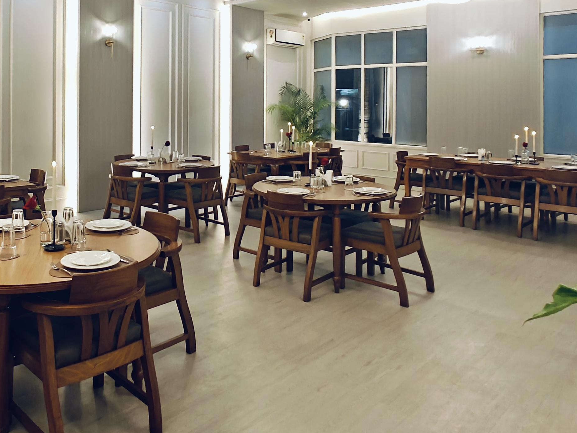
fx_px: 500
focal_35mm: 30
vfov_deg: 44.8
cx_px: 189
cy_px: 96
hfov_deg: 58.5
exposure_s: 1/20
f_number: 2.2
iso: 400
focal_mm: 2.62
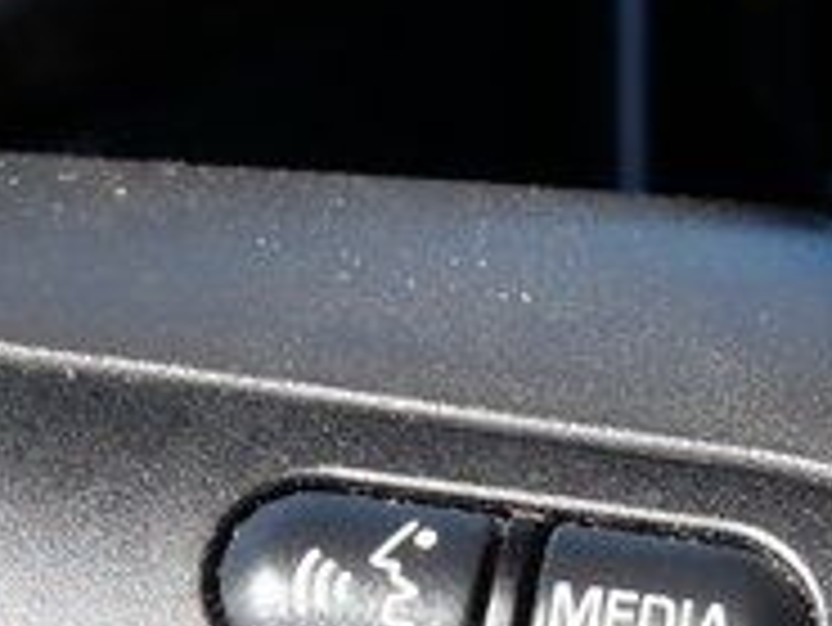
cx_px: 310
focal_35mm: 177
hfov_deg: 11.2
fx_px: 4257
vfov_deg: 8.2
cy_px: 1022
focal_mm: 16
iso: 200
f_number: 5.6
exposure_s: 1/250
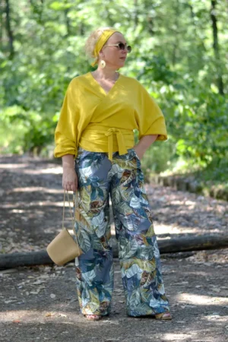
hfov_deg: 18.2
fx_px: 712
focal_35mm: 75
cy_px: 171
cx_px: 114
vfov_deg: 27.0
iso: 640
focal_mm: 50
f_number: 1.8
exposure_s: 1/2500
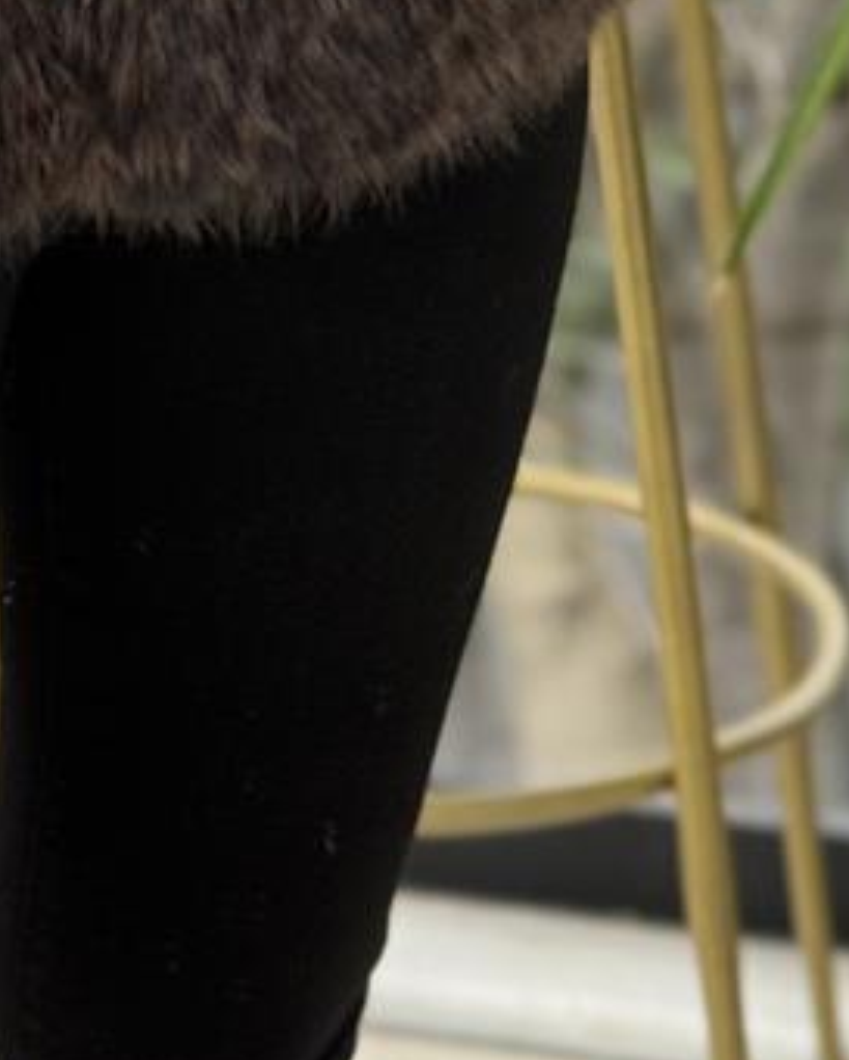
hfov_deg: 8.4
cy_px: -903
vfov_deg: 9.9
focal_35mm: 183
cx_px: -47
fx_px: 5745
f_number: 1.78
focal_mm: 6.76
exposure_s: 1/93
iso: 100
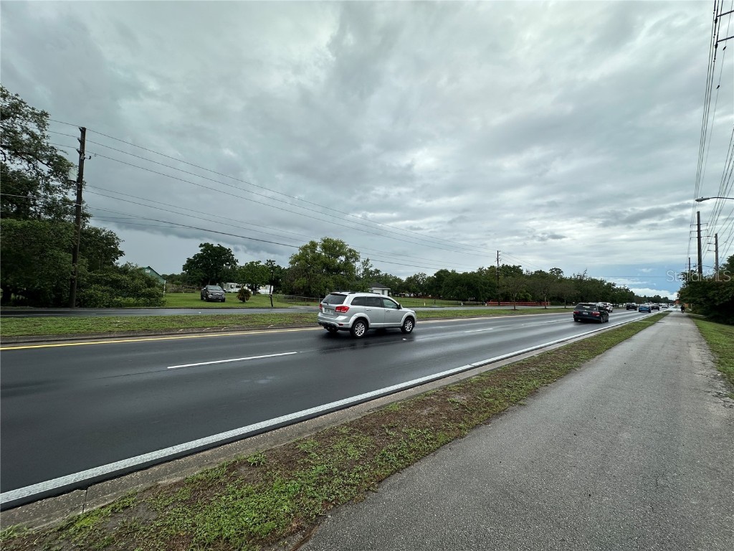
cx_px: 367
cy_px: 276
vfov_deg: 85.7
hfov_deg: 102.1
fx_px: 297
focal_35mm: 14
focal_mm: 2.22
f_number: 2.2
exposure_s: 1/1195
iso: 40
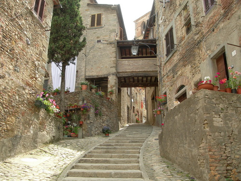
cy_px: 90
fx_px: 265
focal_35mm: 38
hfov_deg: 49.0
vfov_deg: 37.7
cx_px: 120
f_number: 4.8
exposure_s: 1/107
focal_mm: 7.8
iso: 50
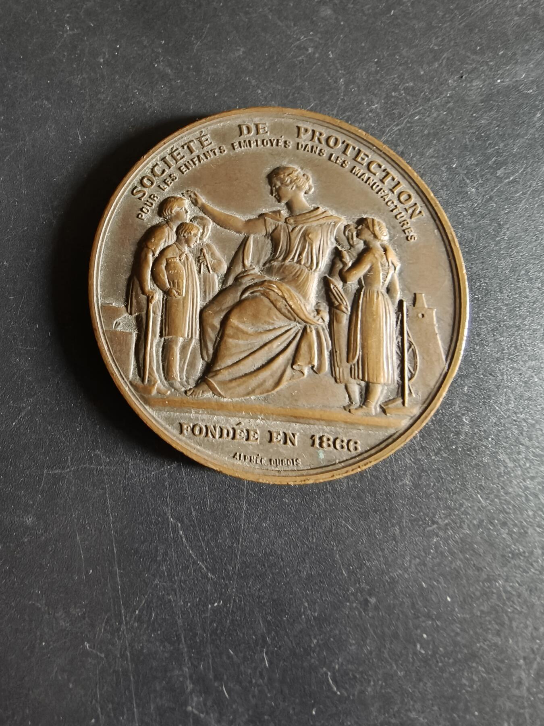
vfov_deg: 73.9
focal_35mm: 23
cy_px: 363
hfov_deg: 58.9
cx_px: 272
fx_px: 482
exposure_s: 1/19.3
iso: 5000
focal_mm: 2.32
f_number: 2
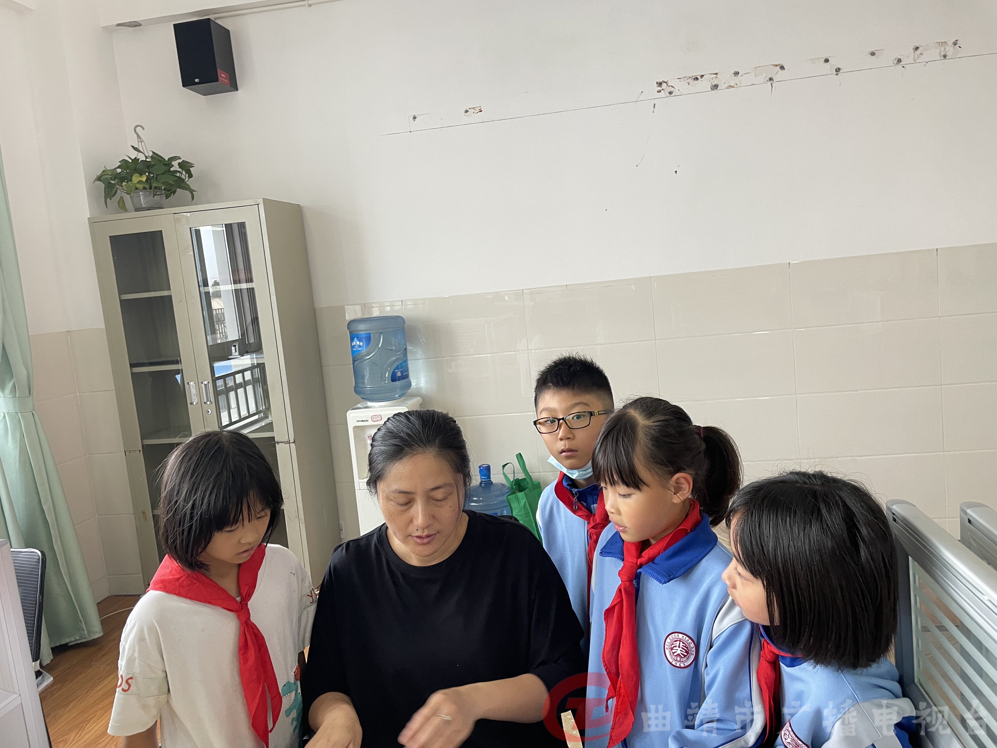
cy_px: 374
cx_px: 498
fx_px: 749
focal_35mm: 26
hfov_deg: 67.3
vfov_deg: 53.1
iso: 125
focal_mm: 4.2
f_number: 1.6
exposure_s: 1/70
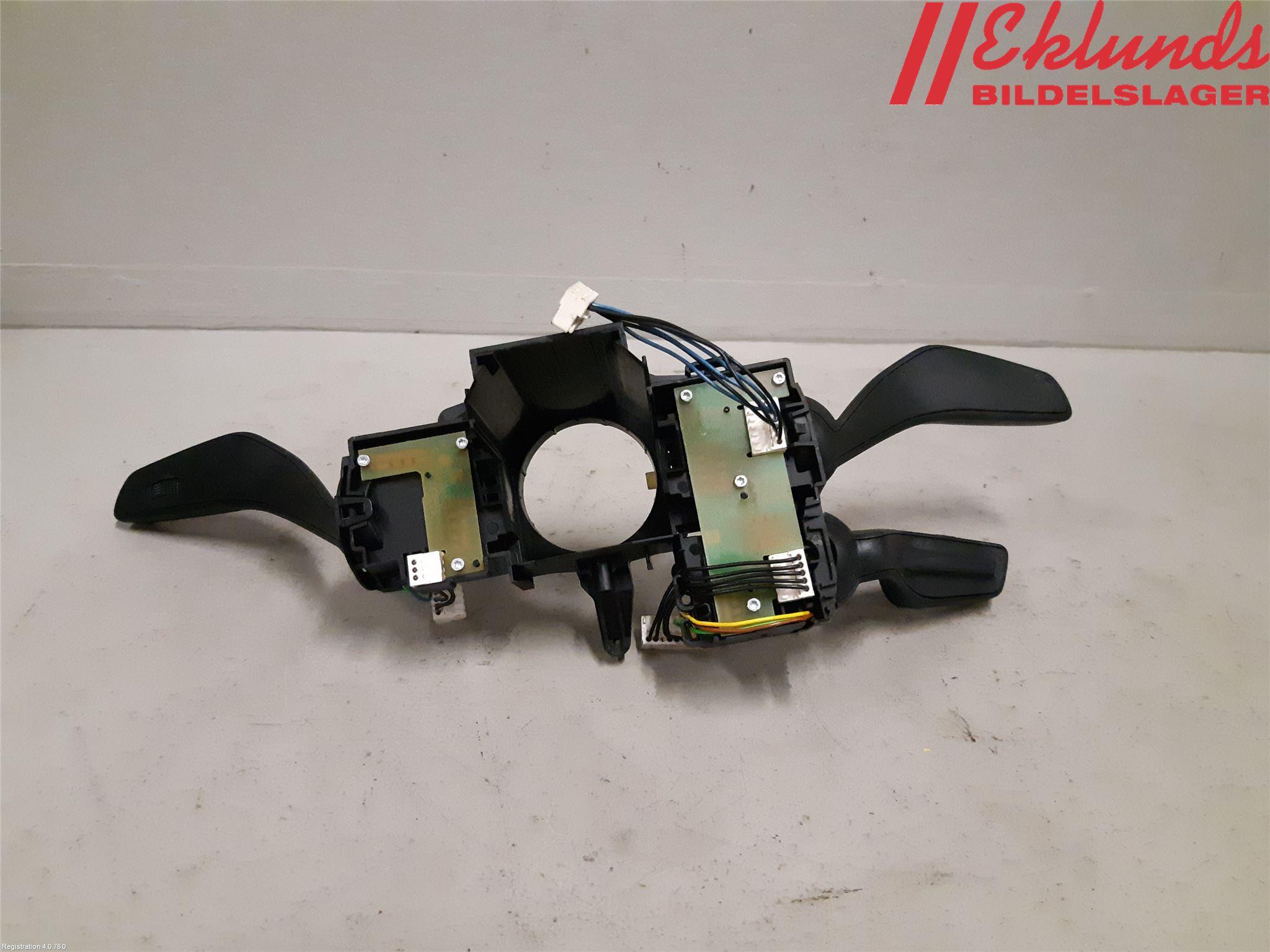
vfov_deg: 53.1
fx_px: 954
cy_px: 476
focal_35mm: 26
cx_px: 635
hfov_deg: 67.3
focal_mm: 3.93
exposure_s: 1/240
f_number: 1.7
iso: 800
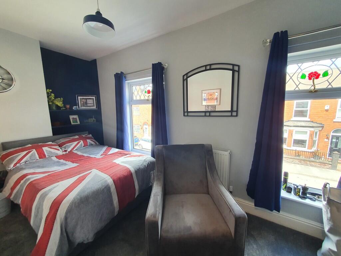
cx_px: 170
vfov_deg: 89.9
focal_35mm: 13
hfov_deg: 106.2
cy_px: 128
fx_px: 128
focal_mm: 1.8
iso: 64
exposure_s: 1/100
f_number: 2.2
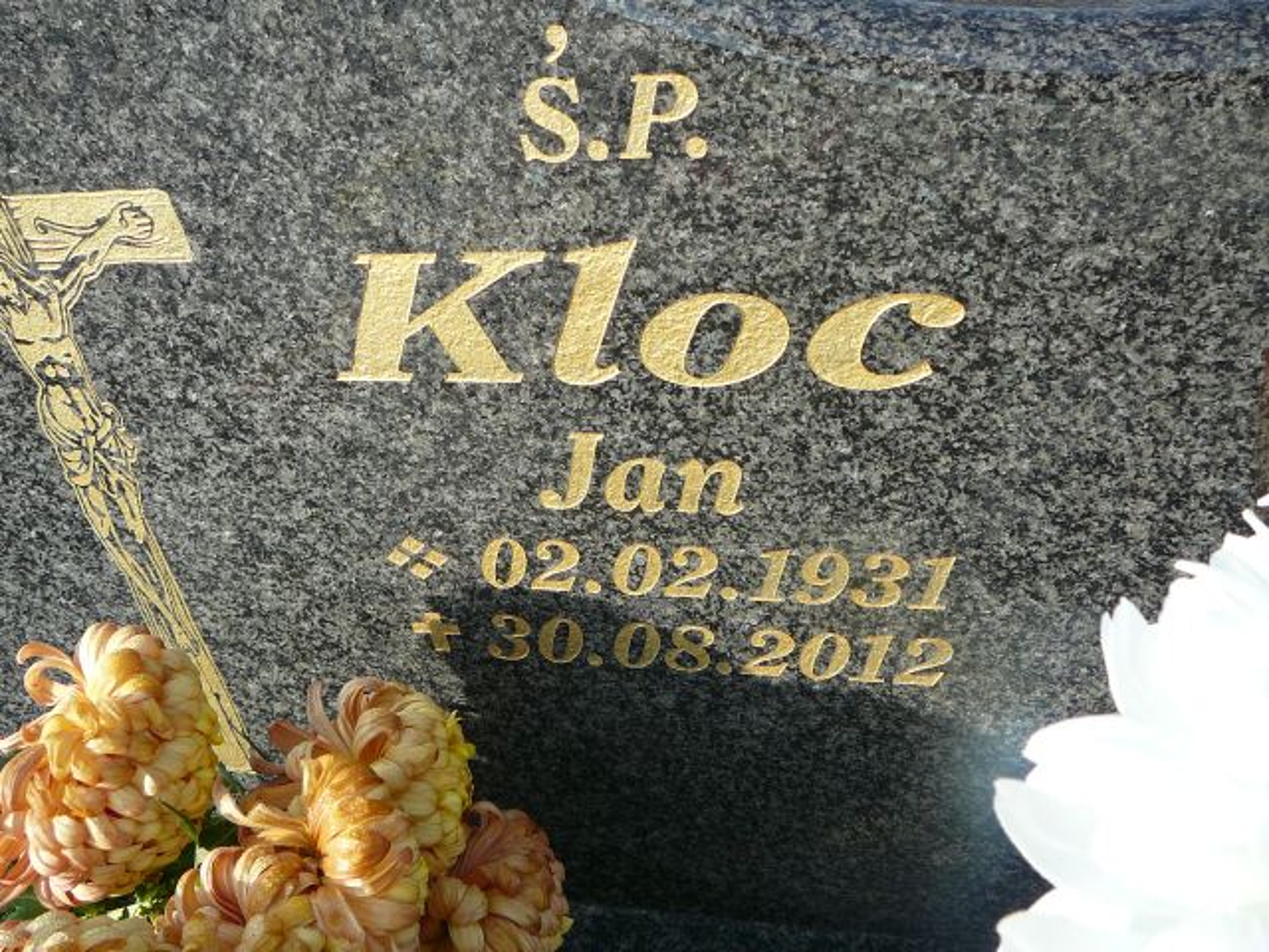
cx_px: 634
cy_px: 476
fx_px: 1283
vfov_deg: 40.7
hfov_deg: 52.6
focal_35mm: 35
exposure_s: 1/400
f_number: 2.8
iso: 80
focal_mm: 5.2
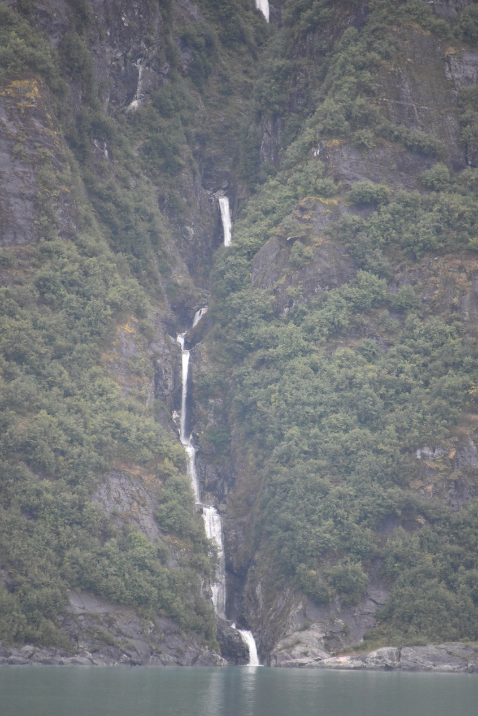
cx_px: 239
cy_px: 358
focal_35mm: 303
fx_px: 6028
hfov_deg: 4.5
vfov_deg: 6.8
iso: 3600
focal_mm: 300
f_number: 5.6
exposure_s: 1/640
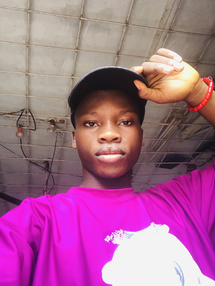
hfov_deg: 44.2
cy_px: 143
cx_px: 108
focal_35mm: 32
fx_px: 265
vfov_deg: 56.8
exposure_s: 1/30
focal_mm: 2.87
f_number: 2.2
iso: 64
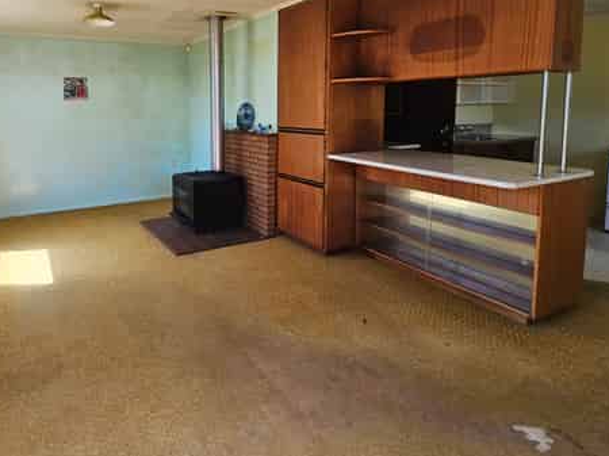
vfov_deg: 65.4
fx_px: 334
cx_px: 173
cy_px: 128
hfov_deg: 79.9
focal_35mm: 19
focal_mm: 2.2
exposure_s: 1/193
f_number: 2.2
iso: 100
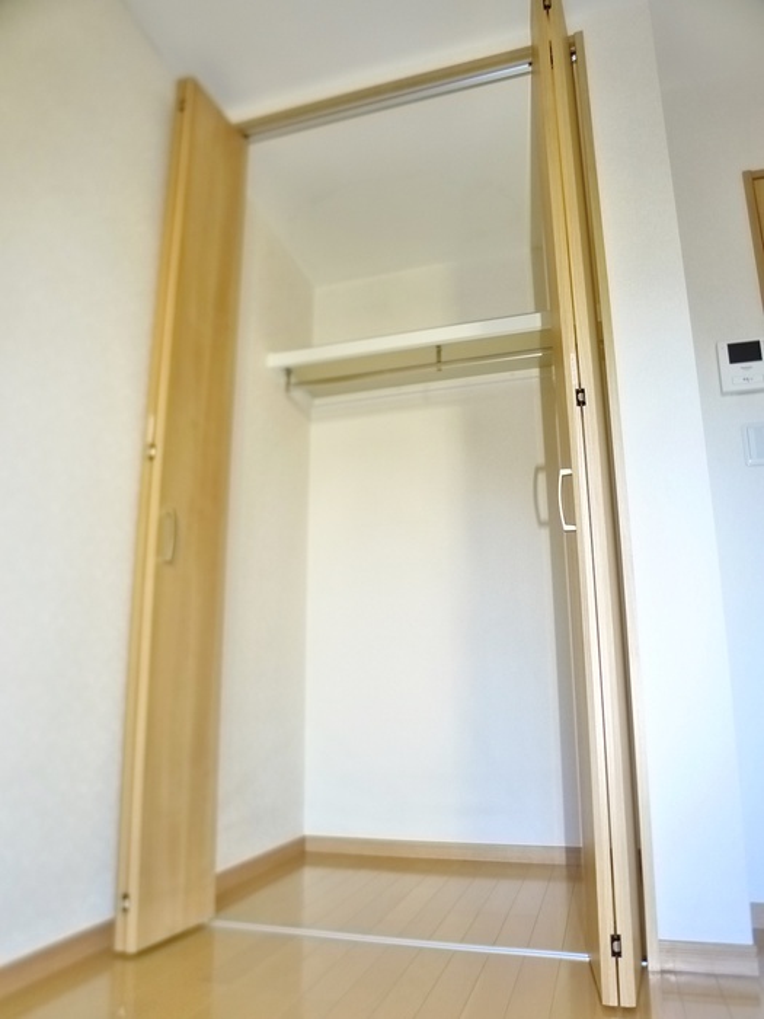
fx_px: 883
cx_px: 382
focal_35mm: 30
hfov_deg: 46.8
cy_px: 510
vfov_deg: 60.0
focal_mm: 6.4
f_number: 2.2
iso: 400
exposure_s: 1/20
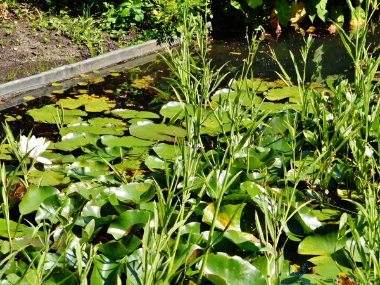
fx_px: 1306
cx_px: 190
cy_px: 142
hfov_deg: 16.6
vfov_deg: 12.5
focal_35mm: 119
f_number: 5.3
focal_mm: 19.4
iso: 125
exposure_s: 1/320
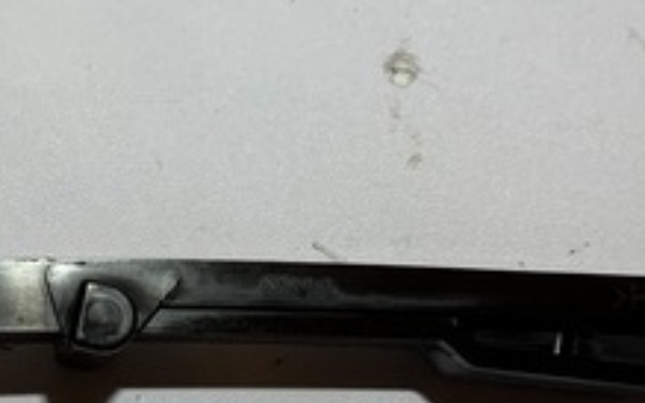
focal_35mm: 72
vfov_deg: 18.0
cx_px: 60
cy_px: 106
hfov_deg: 27.5
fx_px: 1266
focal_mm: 4.25
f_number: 1.8
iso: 32
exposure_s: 1/121
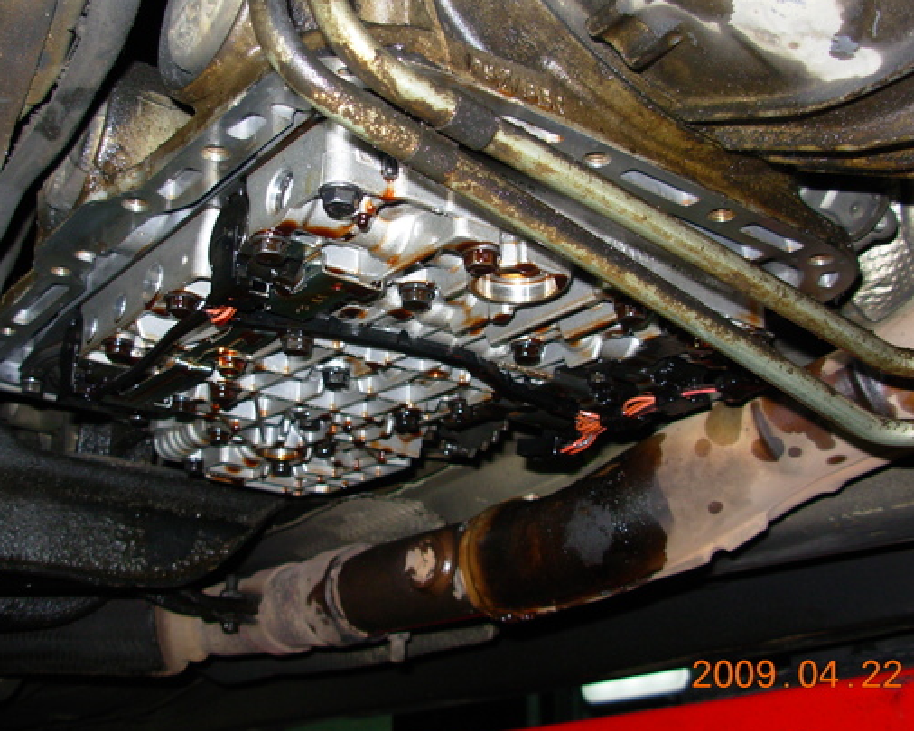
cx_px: 387
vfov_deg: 34.2
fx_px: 1190
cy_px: 354
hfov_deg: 41.9
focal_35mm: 44
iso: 50
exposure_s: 1/32
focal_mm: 6.3
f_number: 2.9
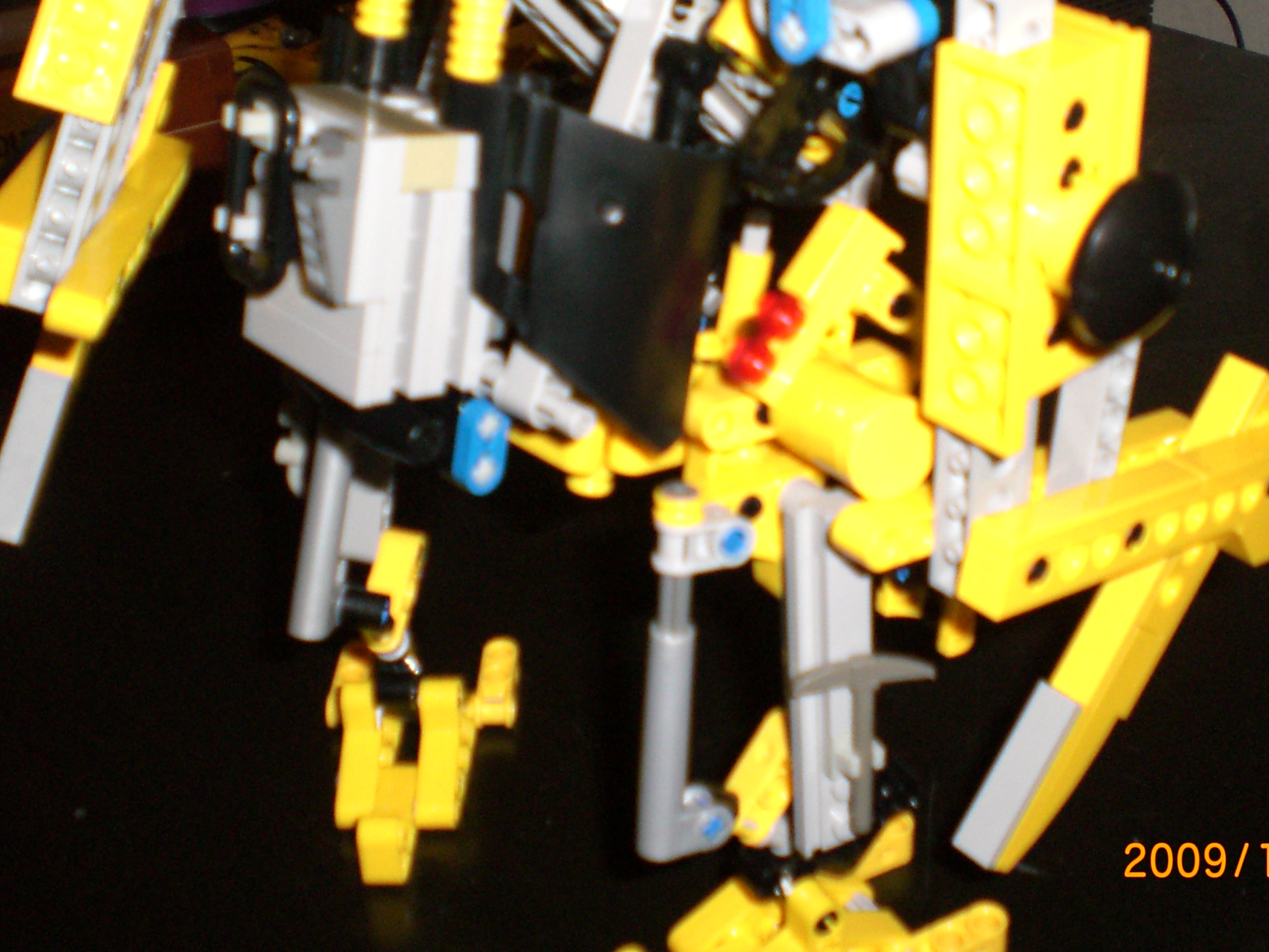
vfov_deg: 28.5
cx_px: 638
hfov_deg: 37.5
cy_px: 351
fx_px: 1870
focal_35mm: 51
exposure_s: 1/60
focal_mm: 6.3
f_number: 3.1
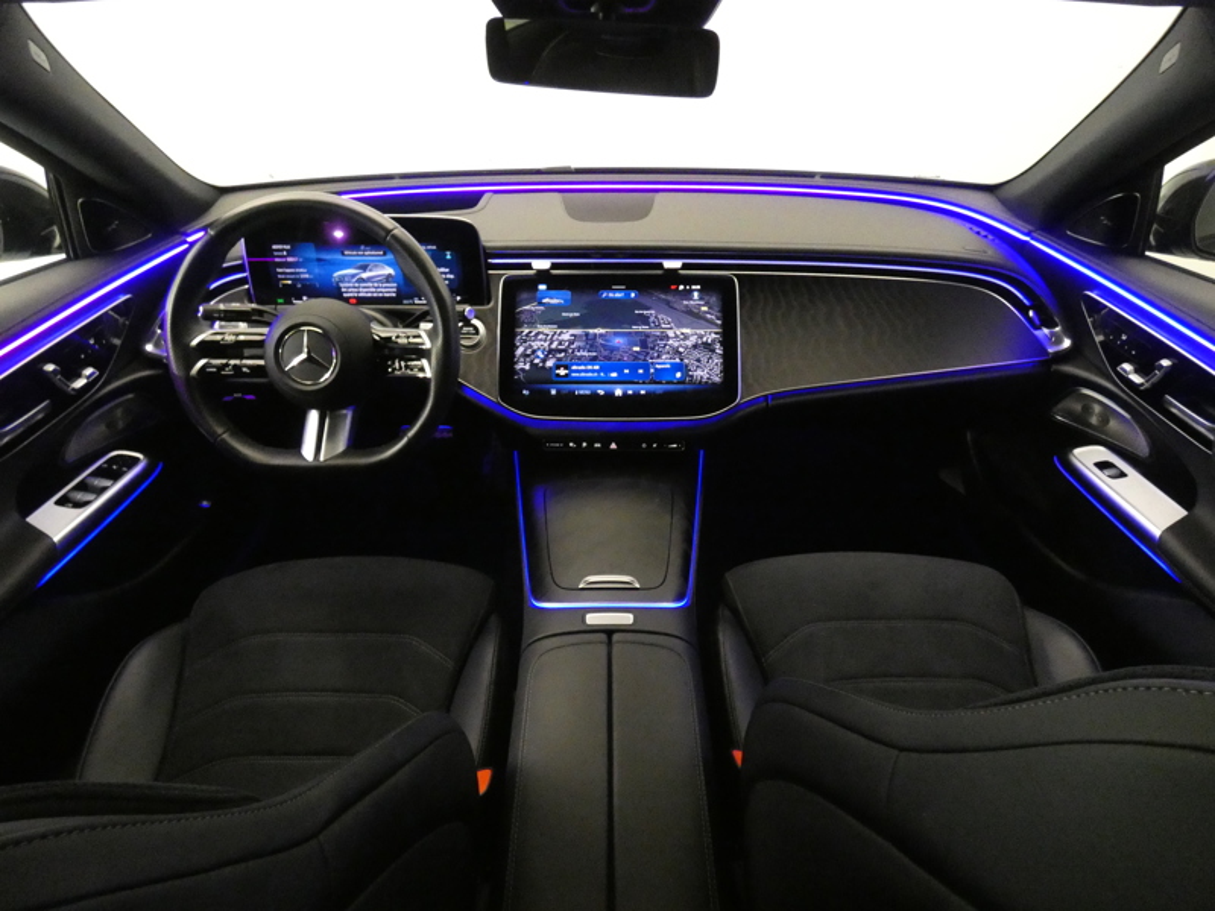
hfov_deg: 81.7
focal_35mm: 20
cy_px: 456
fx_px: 702
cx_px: 608
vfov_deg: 66.0
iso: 1600
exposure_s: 1/30
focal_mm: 3.6
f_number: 2.8
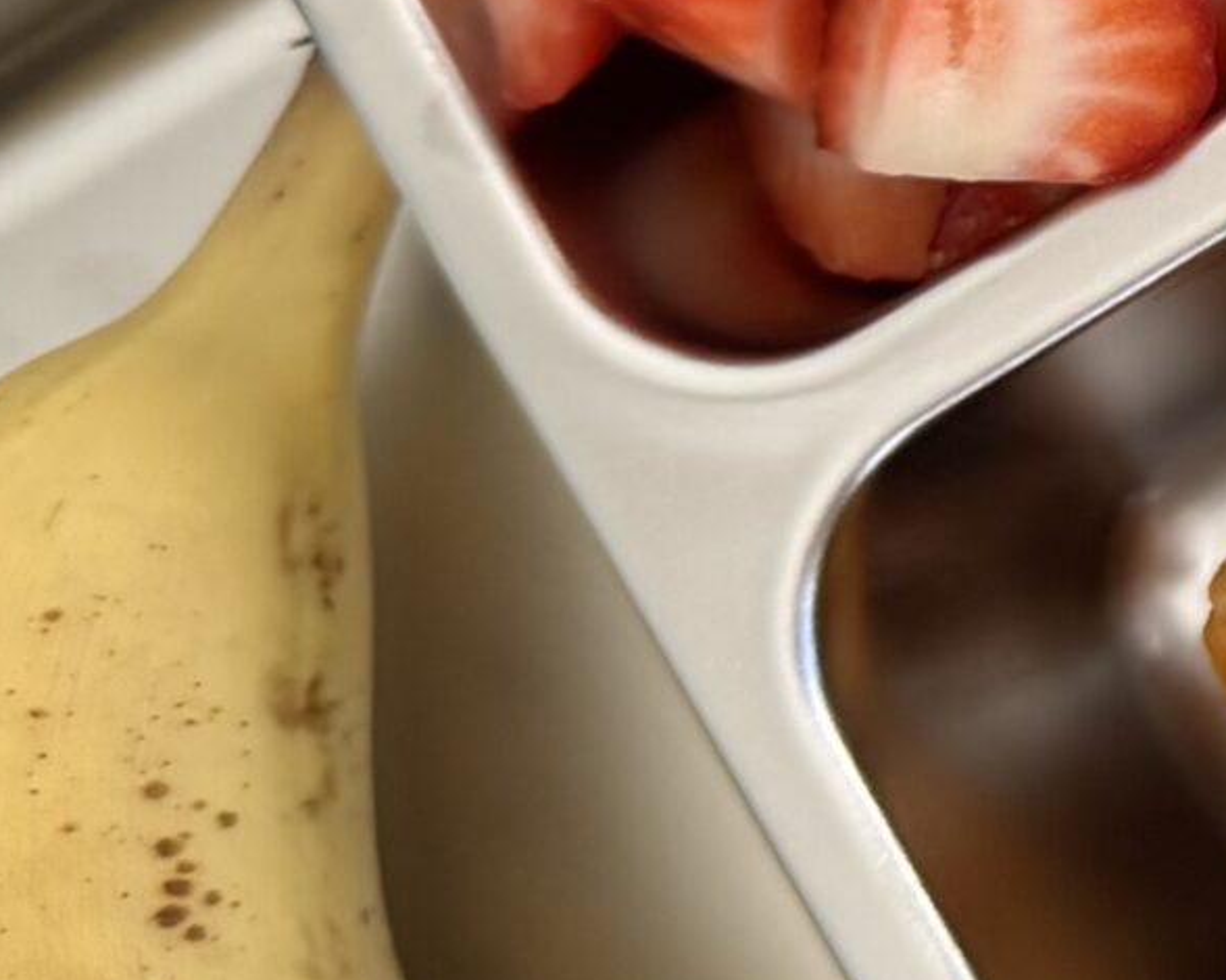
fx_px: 3700
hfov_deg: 14.9
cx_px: 2546
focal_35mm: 102
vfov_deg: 14.6
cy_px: -161
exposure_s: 1/121
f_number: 1.78
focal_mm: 6.76
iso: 160
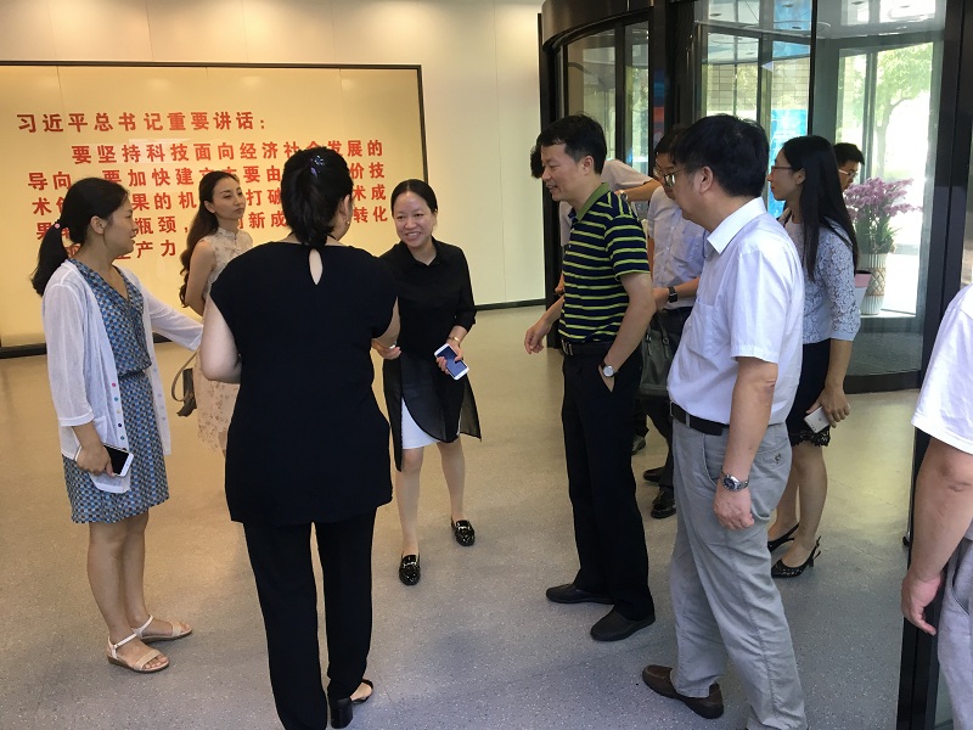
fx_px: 815
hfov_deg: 61.7
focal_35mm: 29
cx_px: 486
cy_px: 365
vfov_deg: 48.2
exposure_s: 1/33
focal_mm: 4.15
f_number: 2.2
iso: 50
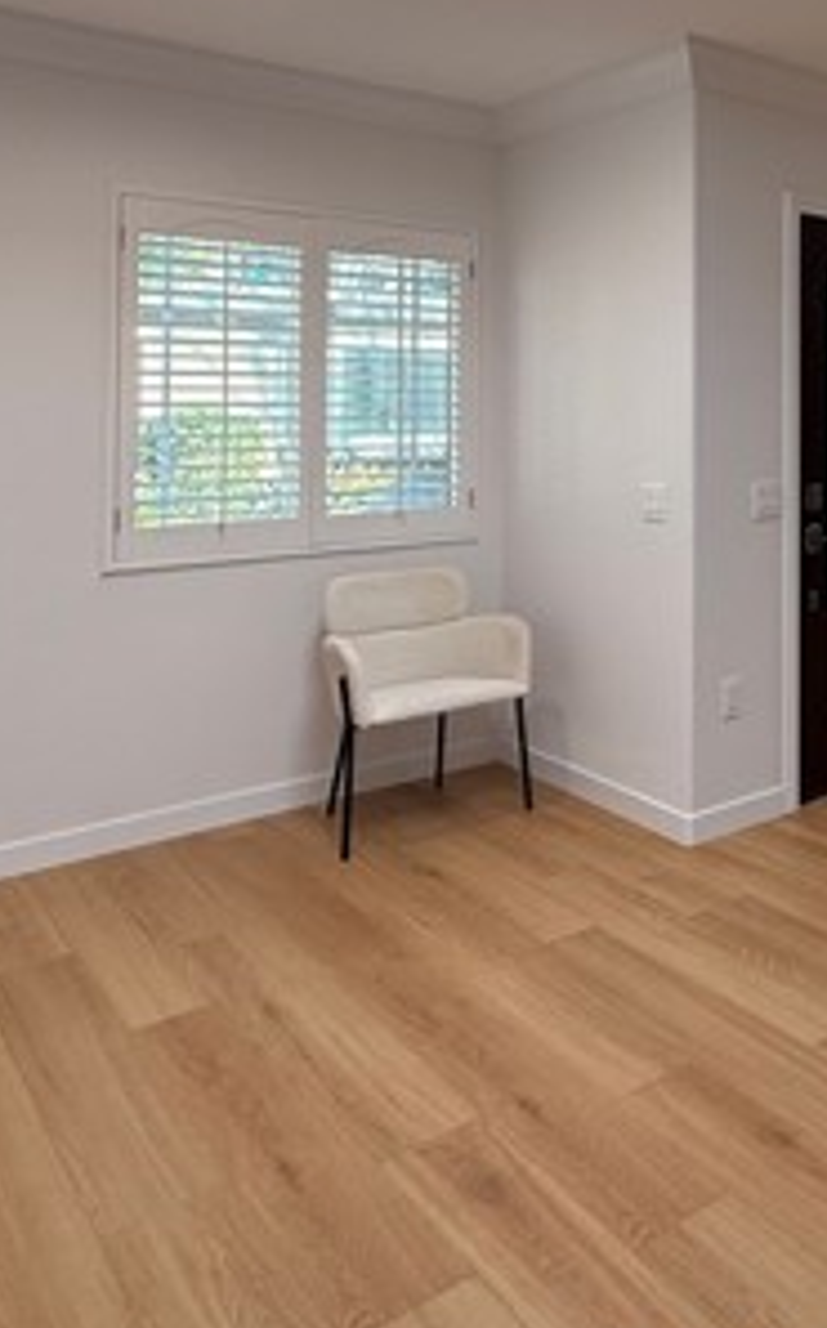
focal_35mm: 32
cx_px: 907
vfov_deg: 57.4
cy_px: 376
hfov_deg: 34.1
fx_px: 1157
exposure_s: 1/120
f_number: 2.2
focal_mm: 2.22
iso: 125
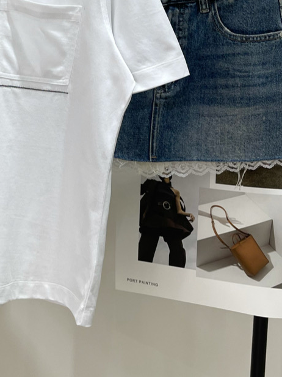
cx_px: 1
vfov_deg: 26.7
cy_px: 98
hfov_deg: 19.8
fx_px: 782
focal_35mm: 72
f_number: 1.6
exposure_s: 1/276
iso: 32
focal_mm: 5.1
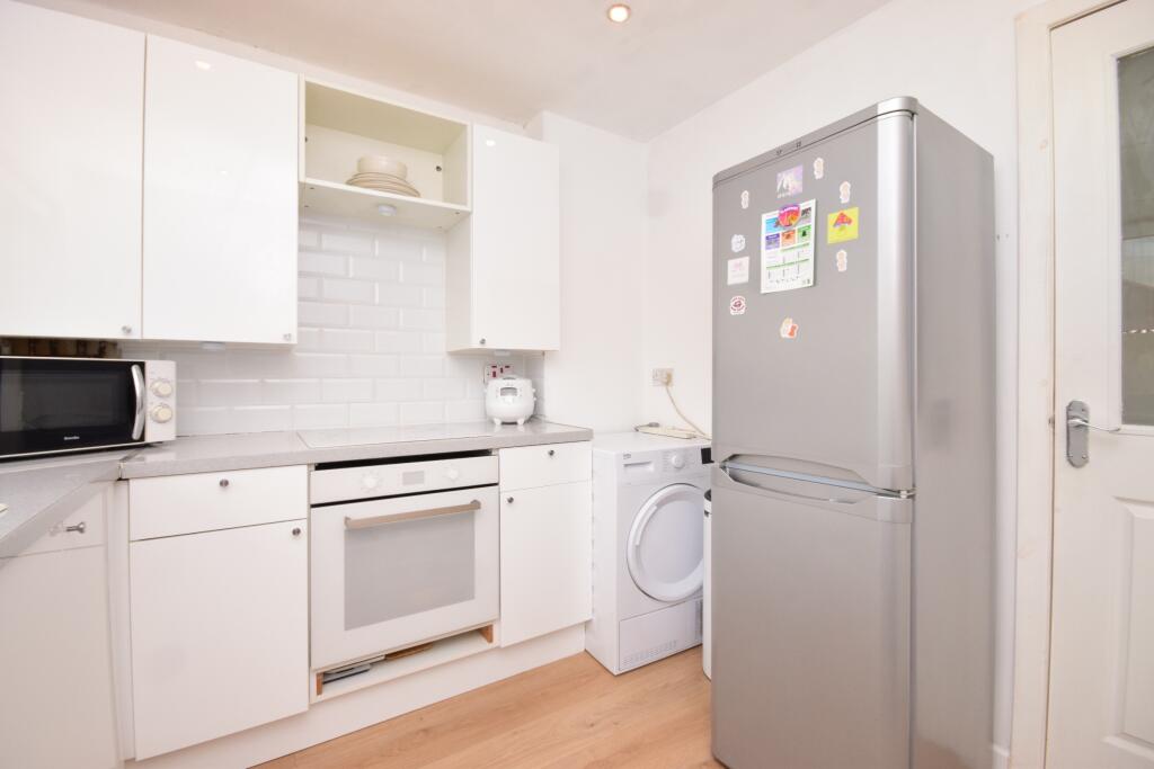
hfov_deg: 100.4
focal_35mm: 15
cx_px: 577
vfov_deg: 77.3
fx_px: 481
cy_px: 384
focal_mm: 10
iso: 800
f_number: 11
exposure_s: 1/125
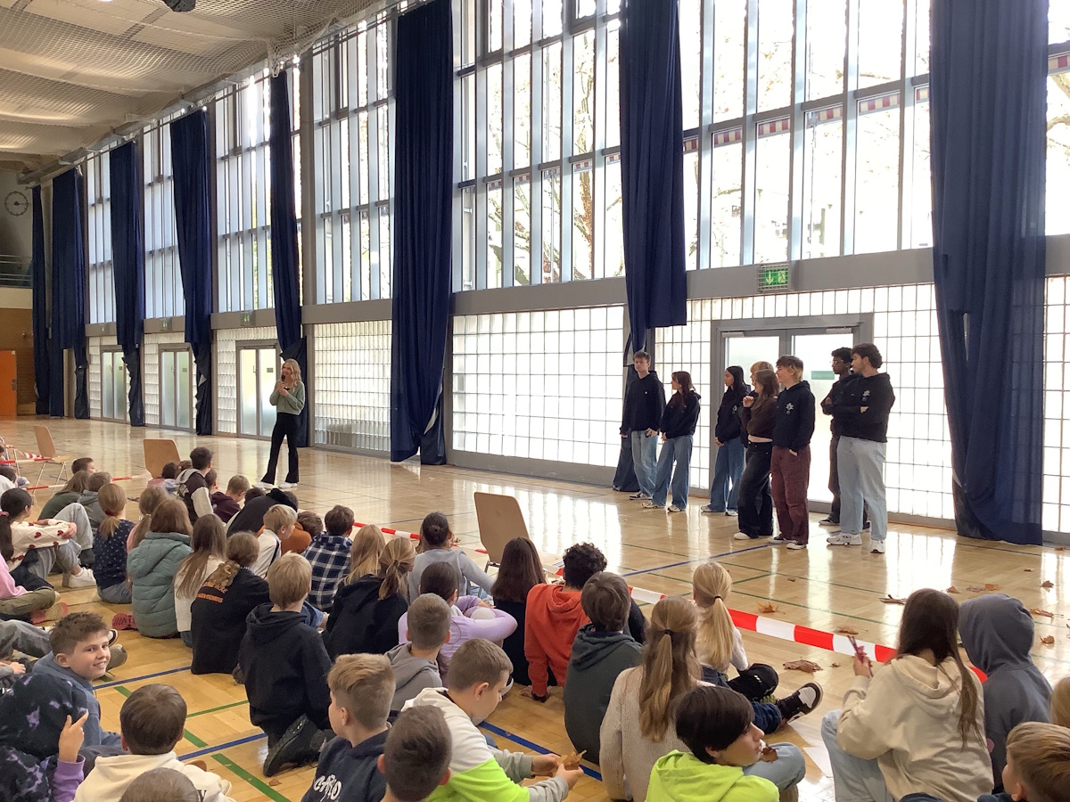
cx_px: 535
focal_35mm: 31
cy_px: 401
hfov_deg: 58.4
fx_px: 958
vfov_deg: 45.4
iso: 100
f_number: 2.4
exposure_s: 1/60
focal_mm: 3.3
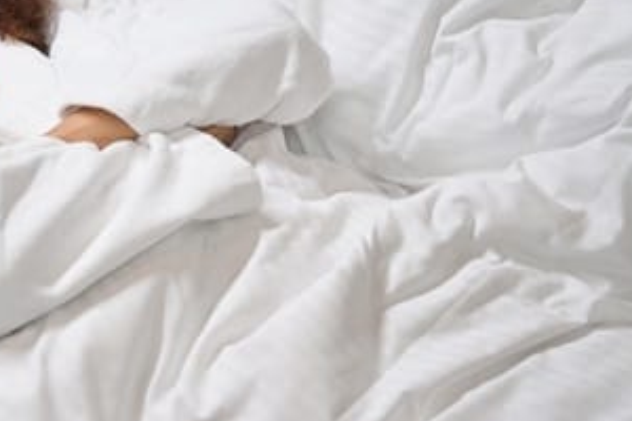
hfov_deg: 24.4
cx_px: 209
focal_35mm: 83
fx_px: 1453
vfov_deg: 16.4
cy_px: 101
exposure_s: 1/250
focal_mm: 41.4
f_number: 2.8
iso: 800
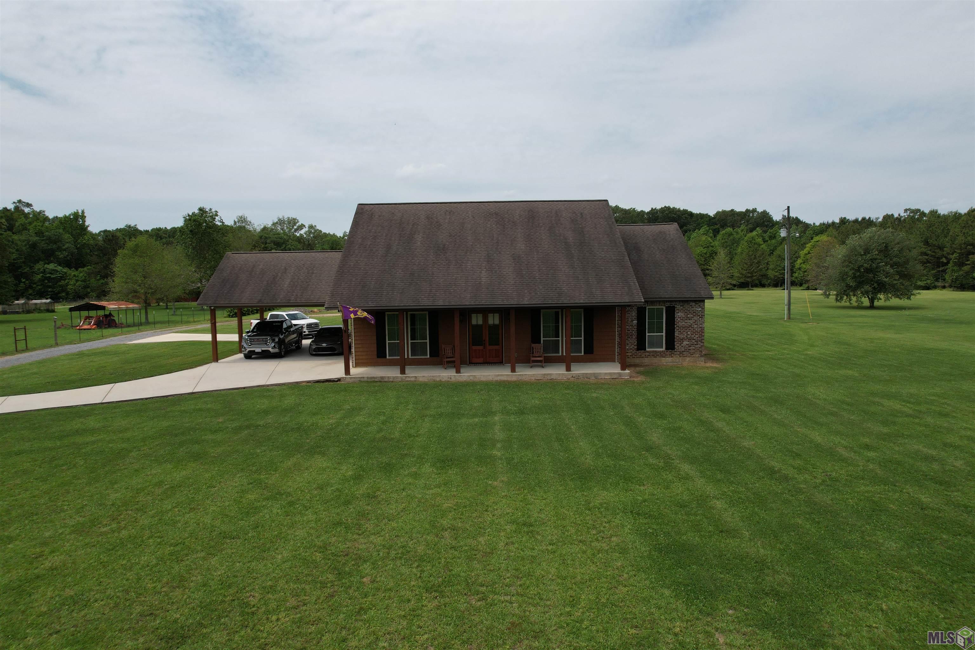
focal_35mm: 22
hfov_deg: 78.6
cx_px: 488
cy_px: 325
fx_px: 596
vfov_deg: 57.2
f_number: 2.8
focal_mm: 8.38
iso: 120
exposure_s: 1/3200
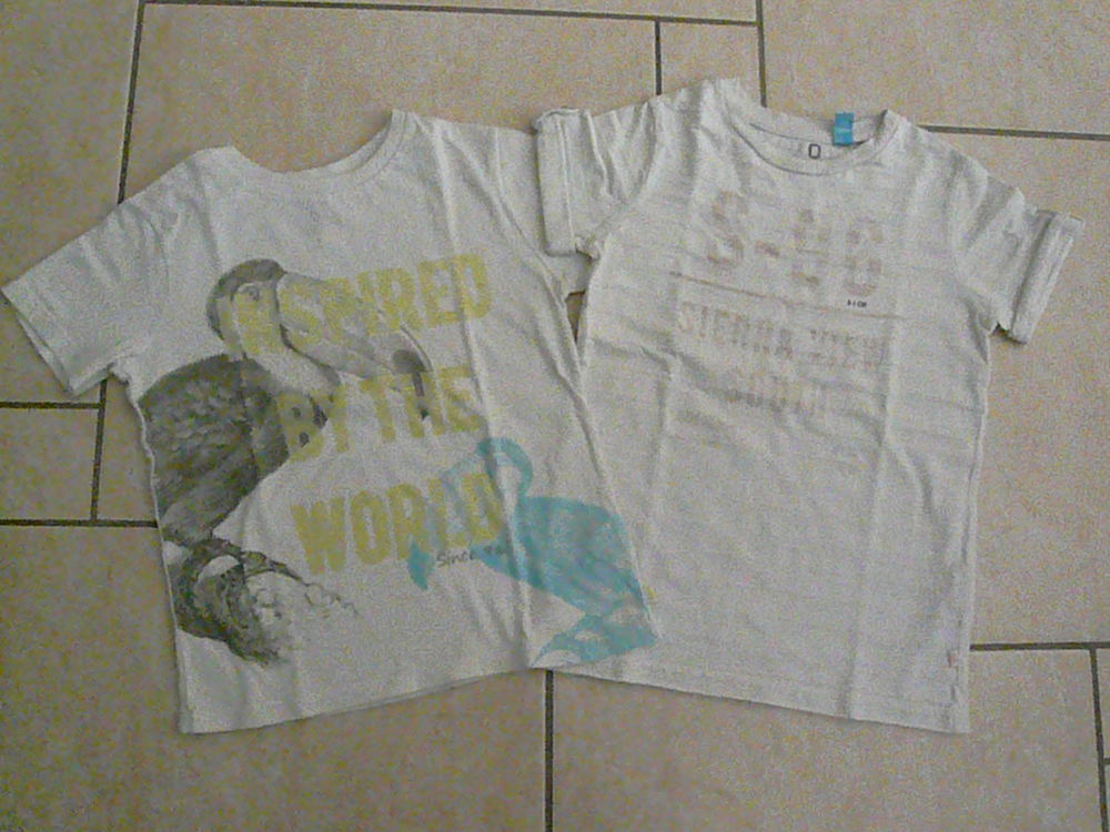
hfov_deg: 61.7
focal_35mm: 29
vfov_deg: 48.2
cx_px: 555
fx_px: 930
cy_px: 416
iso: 3200
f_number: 8
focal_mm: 4.7
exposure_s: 1/250
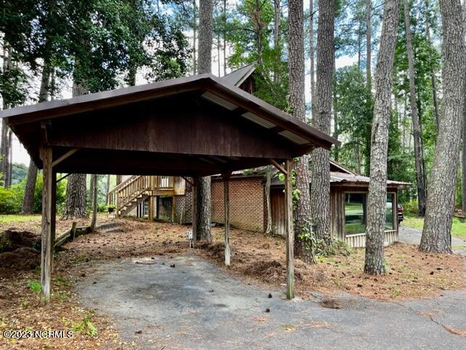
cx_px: 233
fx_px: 350
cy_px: 175
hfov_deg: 67.3
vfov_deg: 53.1
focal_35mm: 26
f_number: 1.6
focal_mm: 5.1
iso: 64
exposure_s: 1/161
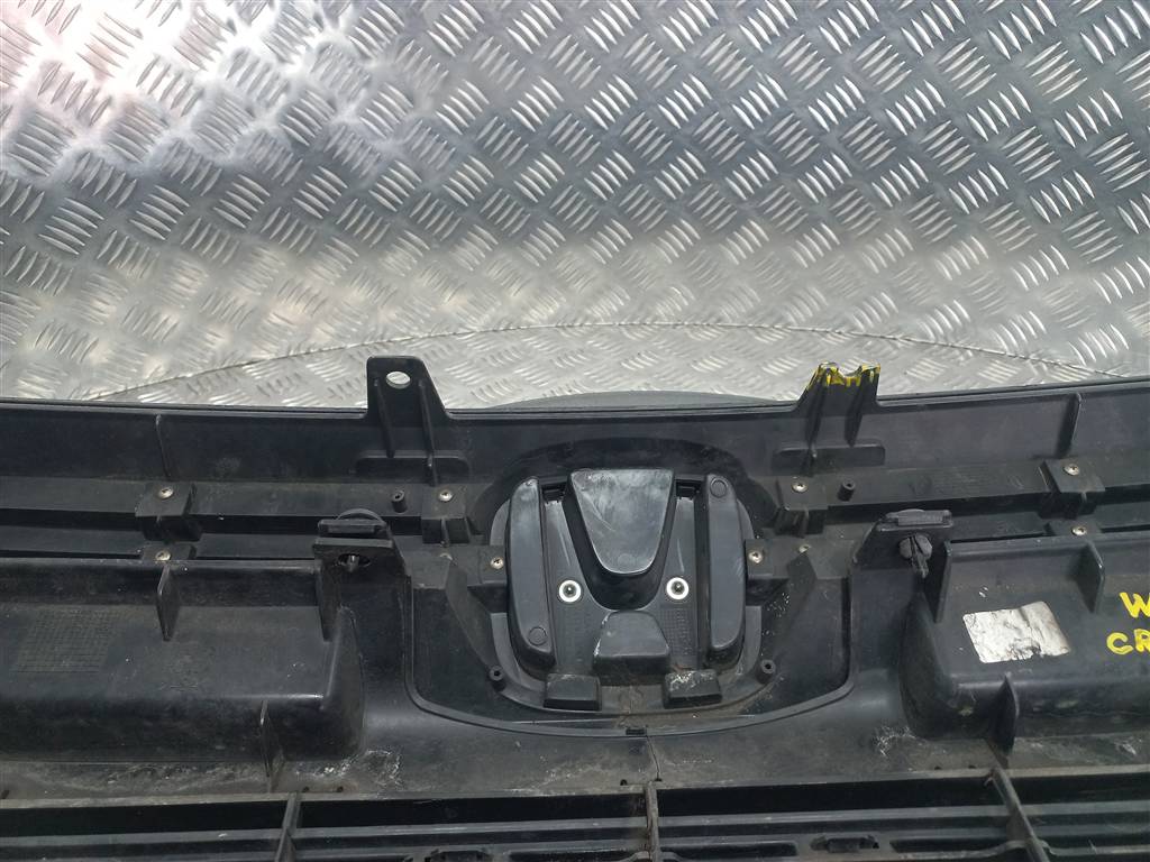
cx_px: 575
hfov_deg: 69.4
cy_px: 431
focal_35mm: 25
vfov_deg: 54.9
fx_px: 831
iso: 200
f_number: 1.8
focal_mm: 4.6
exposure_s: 1/50
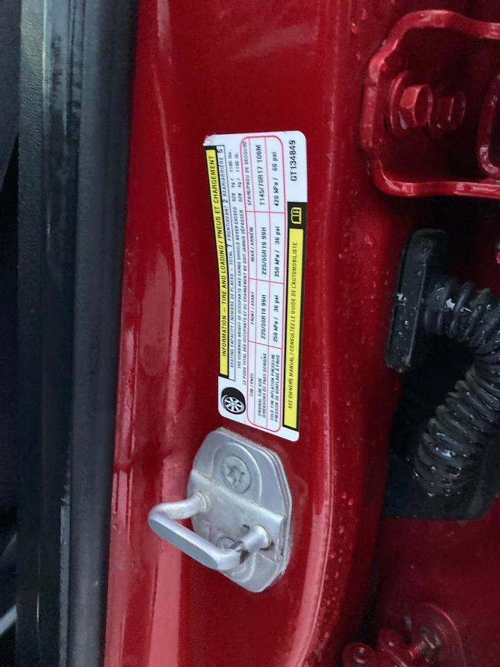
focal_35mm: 28
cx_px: 250
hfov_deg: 49.7
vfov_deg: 63.4
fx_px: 539
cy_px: 334
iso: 640
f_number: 1.8
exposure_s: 1/30
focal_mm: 3.99
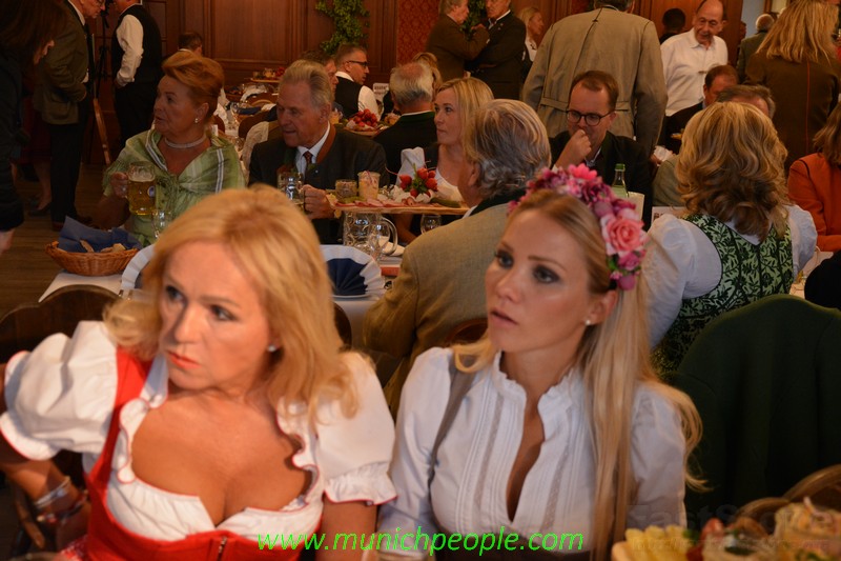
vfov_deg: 28.1
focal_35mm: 48
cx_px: 420
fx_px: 1121
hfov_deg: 41.1
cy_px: 280
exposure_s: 1/50
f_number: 4.2
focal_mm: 32
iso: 1600
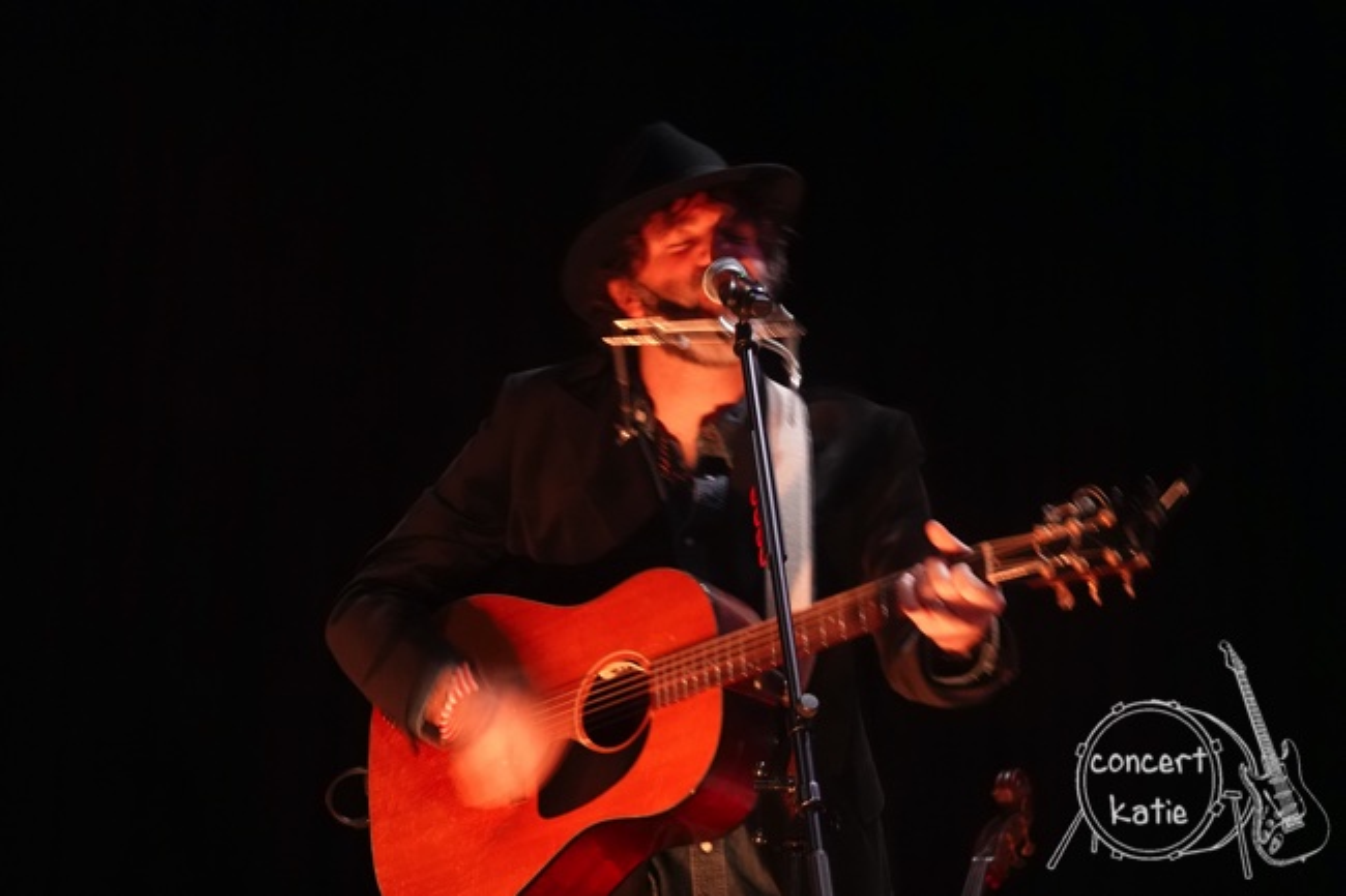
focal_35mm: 97
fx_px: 3626
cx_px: 673
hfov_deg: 21.0
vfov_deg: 14.1
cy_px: 448
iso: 1600
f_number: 4
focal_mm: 35.31
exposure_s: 1/13
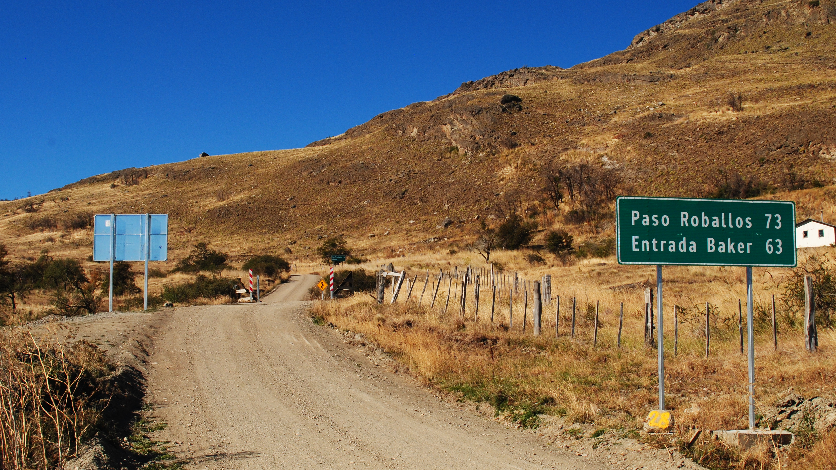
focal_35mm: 47
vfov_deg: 25.4
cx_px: 424
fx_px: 1042
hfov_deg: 43.7
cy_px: 251
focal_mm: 26
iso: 200
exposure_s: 1/160
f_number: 9
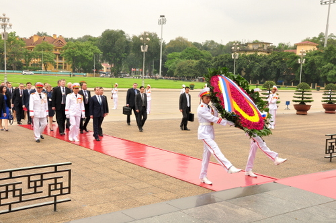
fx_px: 391
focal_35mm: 42
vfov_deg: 31.8
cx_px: 168
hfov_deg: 46.5
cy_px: 112
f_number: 9
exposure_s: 1/125
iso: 250
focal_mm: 28
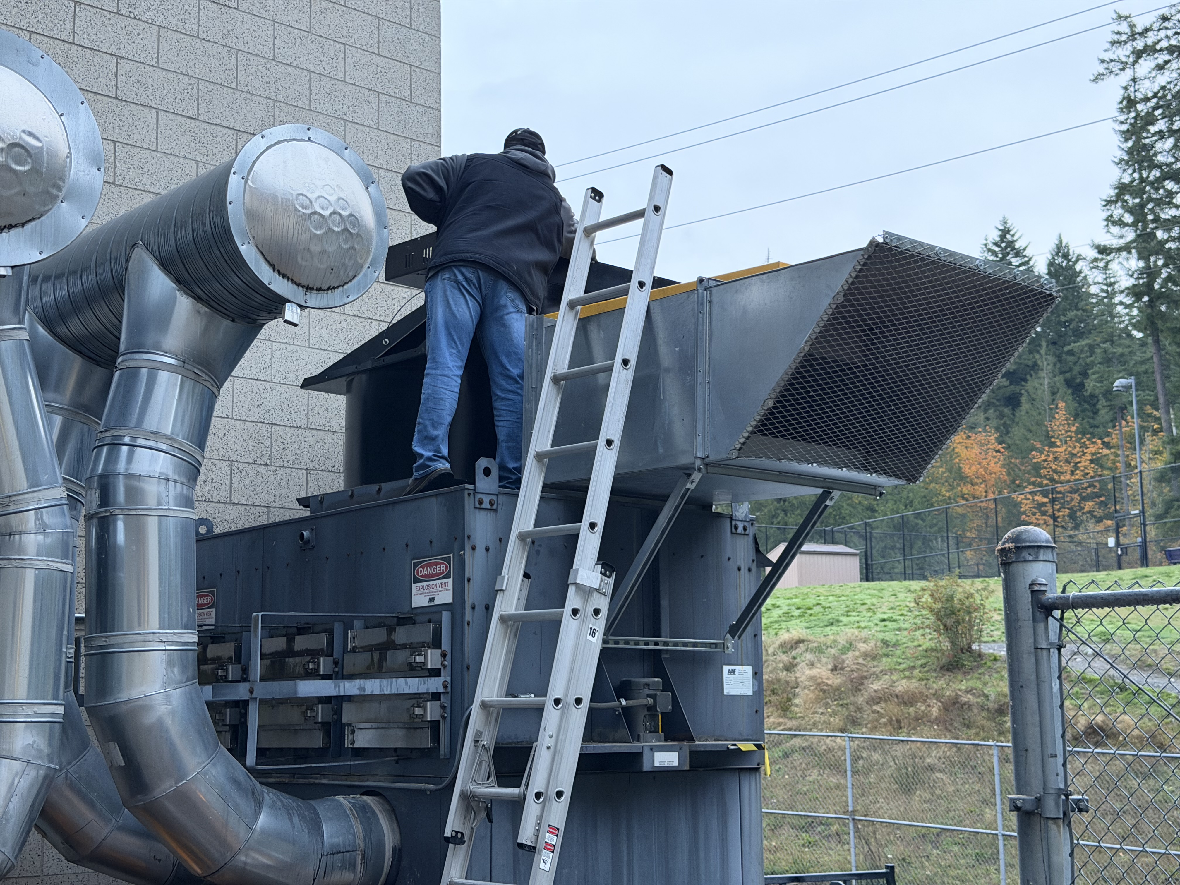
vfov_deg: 30.3
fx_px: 1636
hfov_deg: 39.7
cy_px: 442
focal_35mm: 48
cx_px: 590
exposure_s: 1/40
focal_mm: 6.76
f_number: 1.78
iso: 500
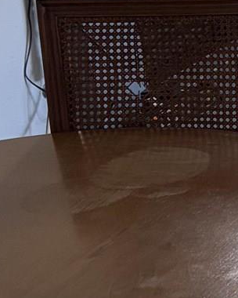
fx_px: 1356
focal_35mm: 154
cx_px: 558
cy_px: 57
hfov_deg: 9.1
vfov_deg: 12.5
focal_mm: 5.96
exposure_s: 1/60
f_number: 1.6
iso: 125
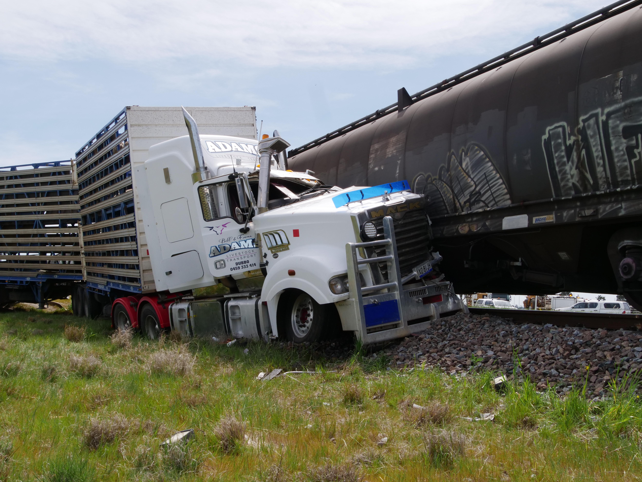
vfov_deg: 37.7
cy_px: 241
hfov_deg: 49.0
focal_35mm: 38
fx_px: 705
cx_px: 321
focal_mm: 19
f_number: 13
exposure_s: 1/400
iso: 500
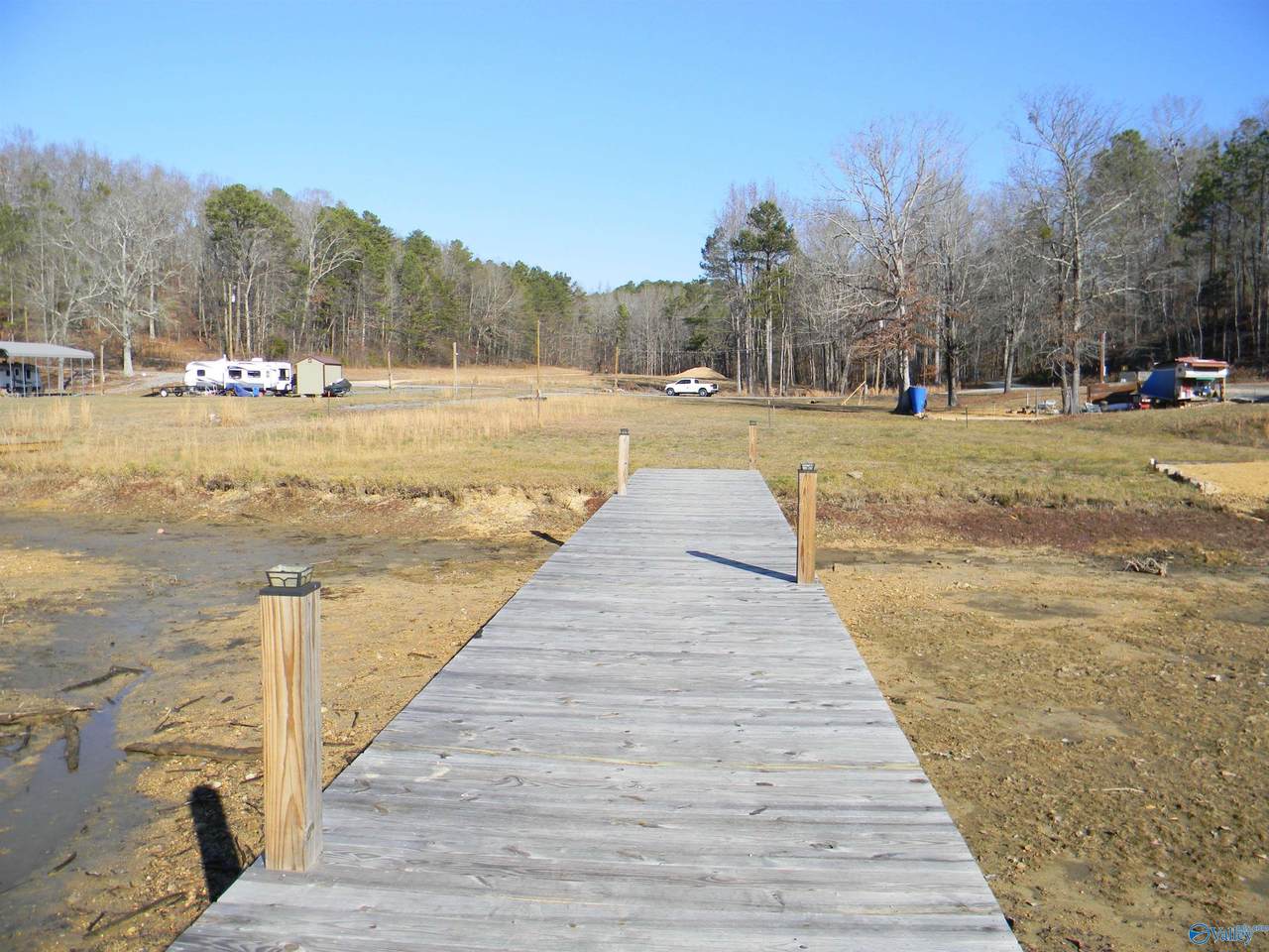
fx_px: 1026
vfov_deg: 49.7
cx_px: 634
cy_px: 476
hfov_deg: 63.4
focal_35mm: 28
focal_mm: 5
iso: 80
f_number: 3.5
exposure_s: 1/790
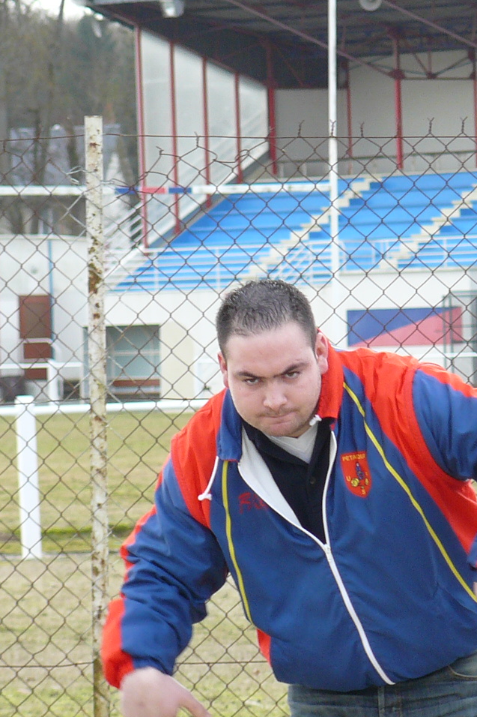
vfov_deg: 5.5
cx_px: 401
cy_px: 359
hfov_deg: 3.7
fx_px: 7396
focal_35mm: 372
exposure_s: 1/125
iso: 100
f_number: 3.3
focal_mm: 29.7
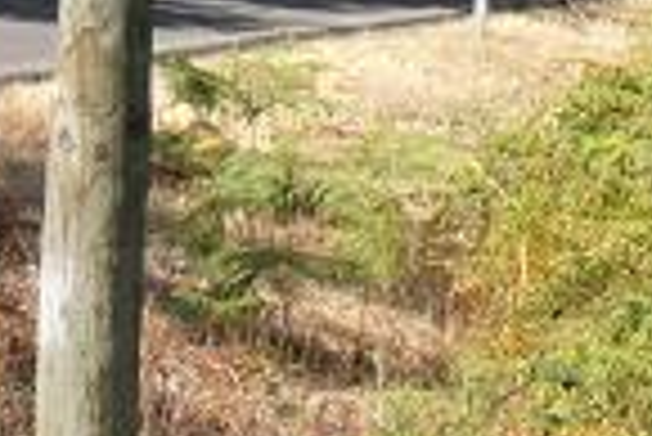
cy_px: -342
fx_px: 3916
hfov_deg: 9.5
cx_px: 544
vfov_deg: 6.2
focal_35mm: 216
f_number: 4.5
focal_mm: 10.04
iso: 80
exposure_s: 1/400
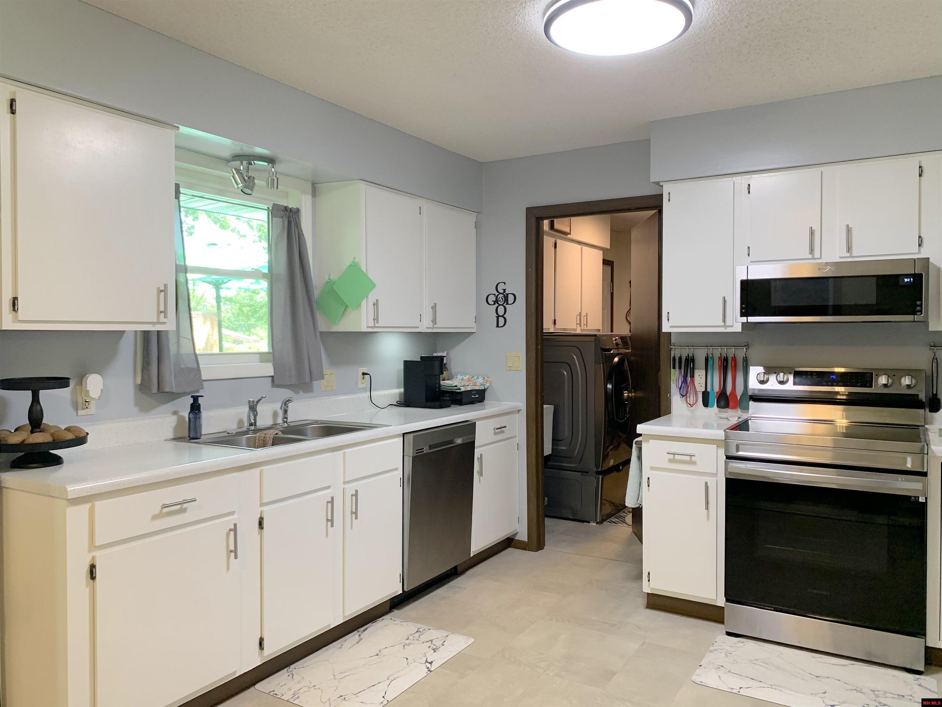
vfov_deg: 53.1
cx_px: 471
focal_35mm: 26
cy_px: 354
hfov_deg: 67.3
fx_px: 708
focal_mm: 4.25
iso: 80
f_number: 1.8
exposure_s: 1/60
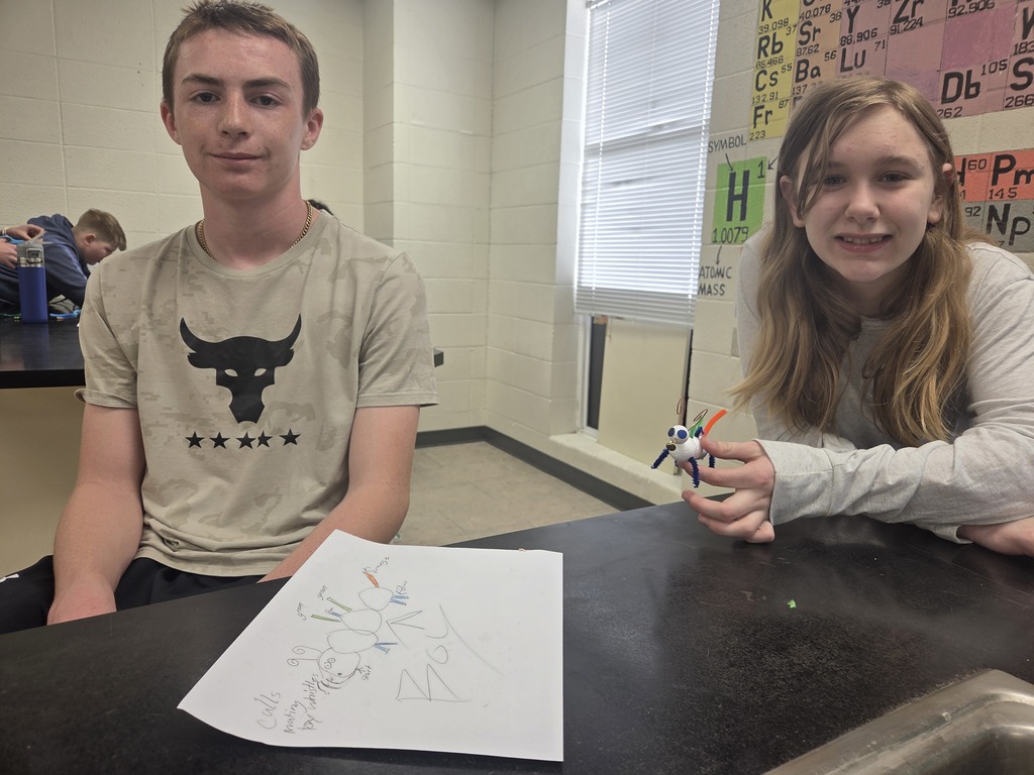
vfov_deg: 58.9
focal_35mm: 23
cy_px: 388
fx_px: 687
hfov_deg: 73.9
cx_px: 517
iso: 32
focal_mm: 5.4
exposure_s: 1/63
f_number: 1.8
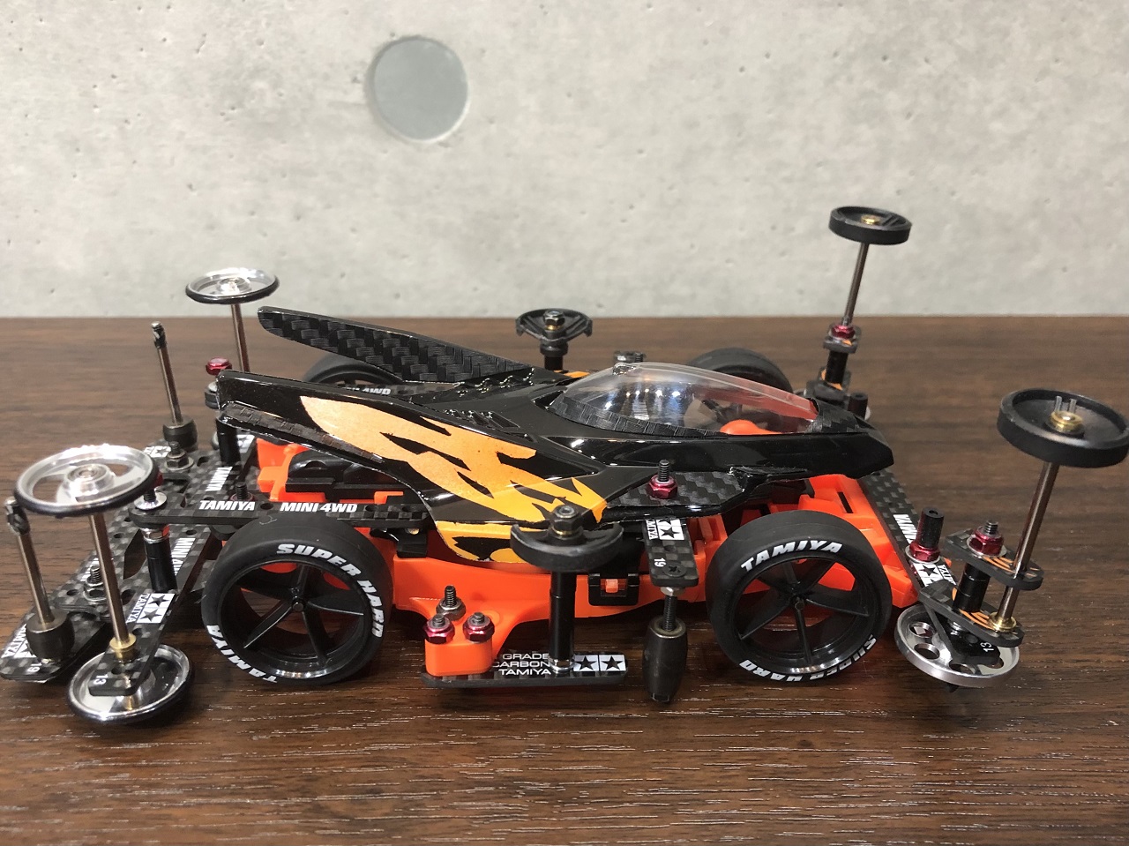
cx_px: 564
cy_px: 423
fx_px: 913
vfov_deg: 49.7
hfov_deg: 63.5
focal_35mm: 28
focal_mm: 3.99
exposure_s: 1/17
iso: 100
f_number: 1.8
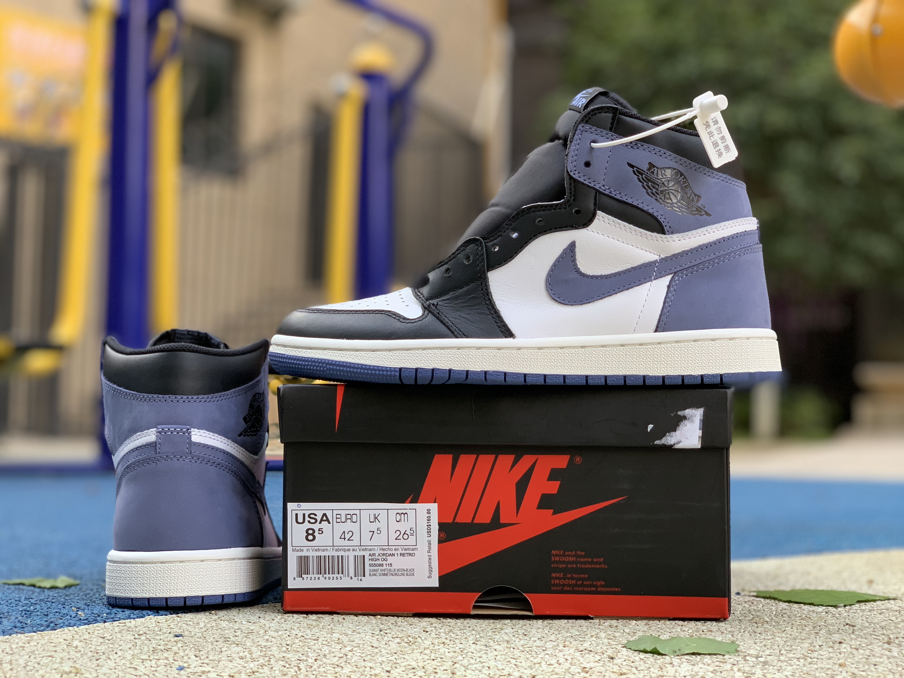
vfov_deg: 28.0
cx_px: 452
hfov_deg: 36.8
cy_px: 339
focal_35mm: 52
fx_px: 1358
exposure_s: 1/122
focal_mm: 6
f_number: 2.4
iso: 125
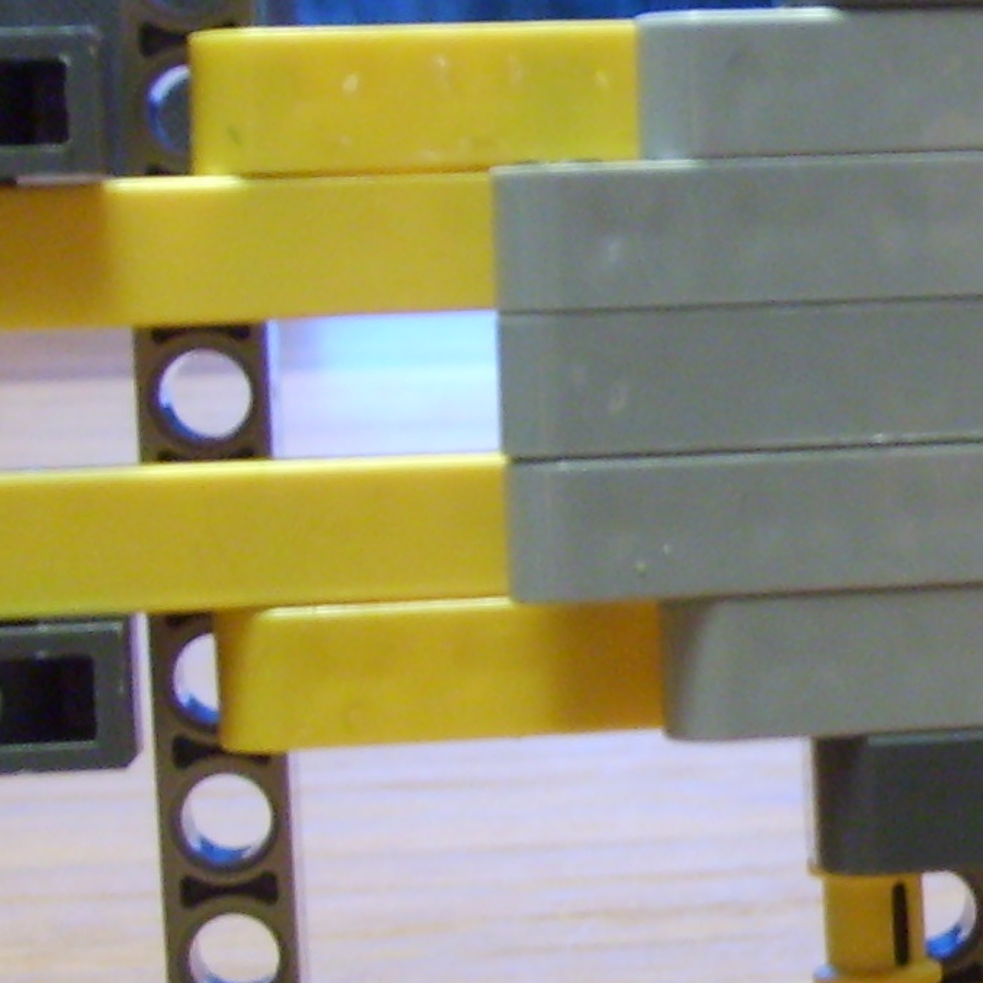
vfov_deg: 14.9
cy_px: 453
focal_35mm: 117
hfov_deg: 13.5
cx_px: 1738
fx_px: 3759
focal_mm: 5.8
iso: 140
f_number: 2.8
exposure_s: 1/3
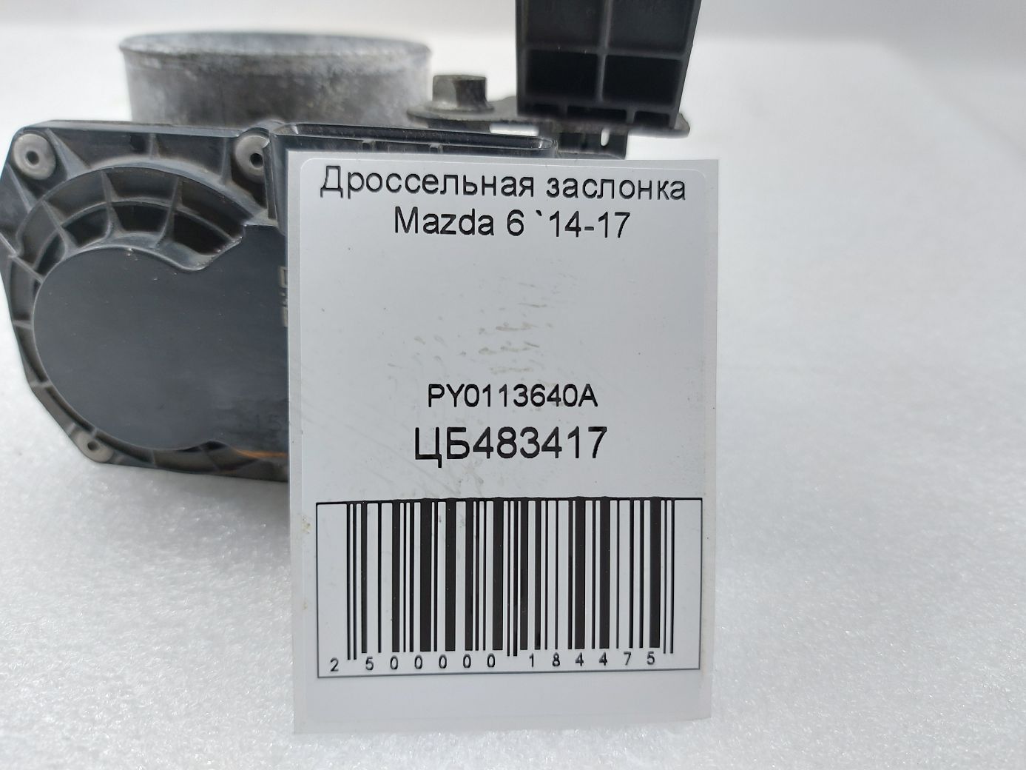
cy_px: 385
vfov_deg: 56.8
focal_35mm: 24
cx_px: 513
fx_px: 711
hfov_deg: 71.6
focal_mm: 5.23
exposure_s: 1/50
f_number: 1.8
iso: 100
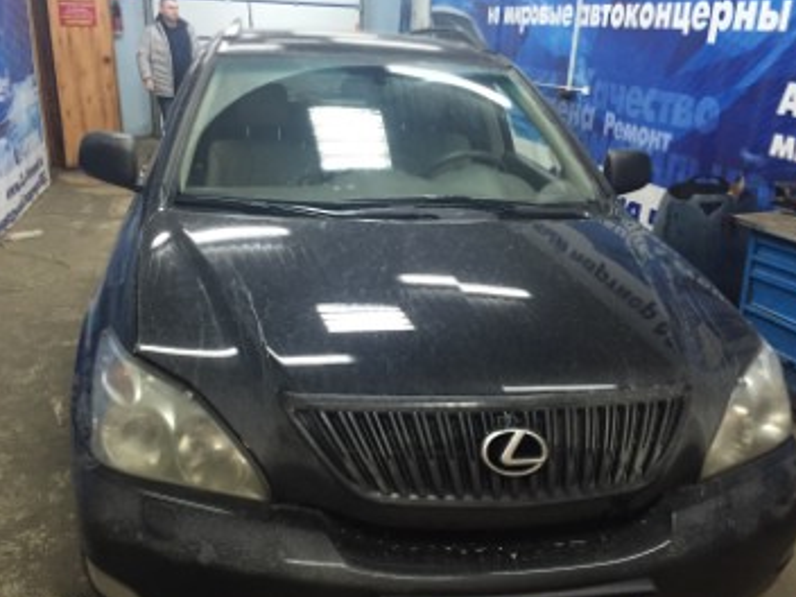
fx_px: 759
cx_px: 378
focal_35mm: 33
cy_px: 317
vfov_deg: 42.9
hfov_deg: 55.3
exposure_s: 1/33
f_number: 2.2
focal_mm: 4.15
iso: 320
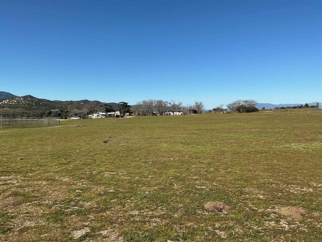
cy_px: 121
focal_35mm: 28
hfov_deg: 63.4
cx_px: 161
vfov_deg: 49.7
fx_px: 260
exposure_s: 1/2320
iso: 25
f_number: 1.8
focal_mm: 3
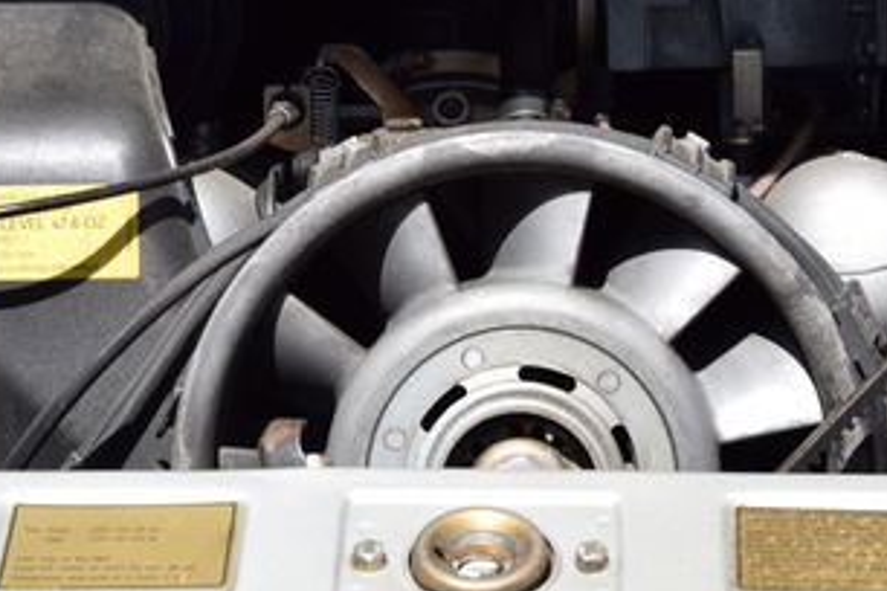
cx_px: 470
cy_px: 136
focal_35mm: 143
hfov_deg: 14.3
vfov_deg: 9.6
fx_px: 3523
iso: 100
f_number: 7.1
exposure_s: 1/200
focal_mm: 38
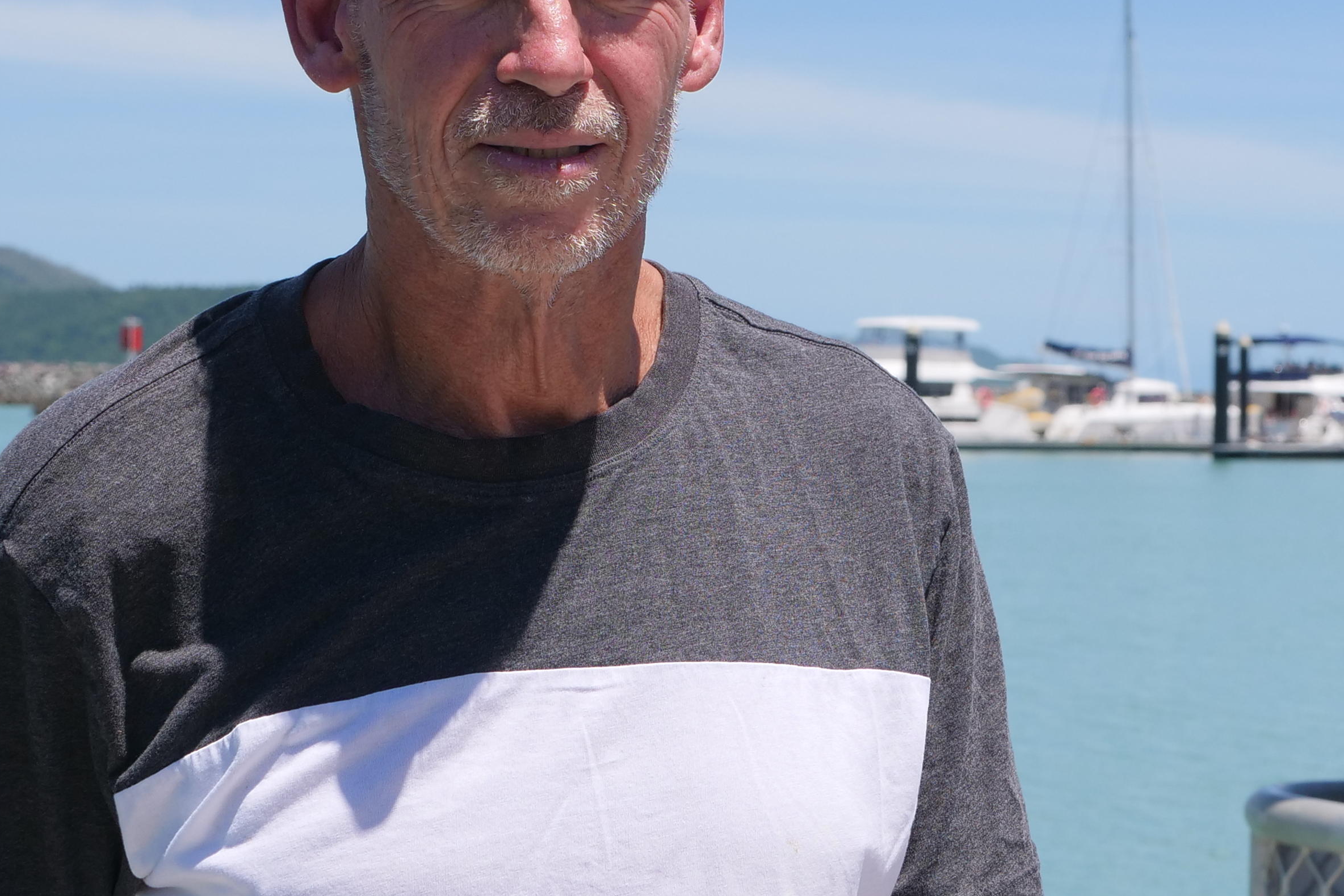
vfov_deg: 13.5
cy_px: 214
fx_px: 3771
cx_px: 975
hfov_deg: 20.1
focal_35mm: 101
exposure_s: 1/1300
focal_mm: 23
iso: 200
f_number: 5
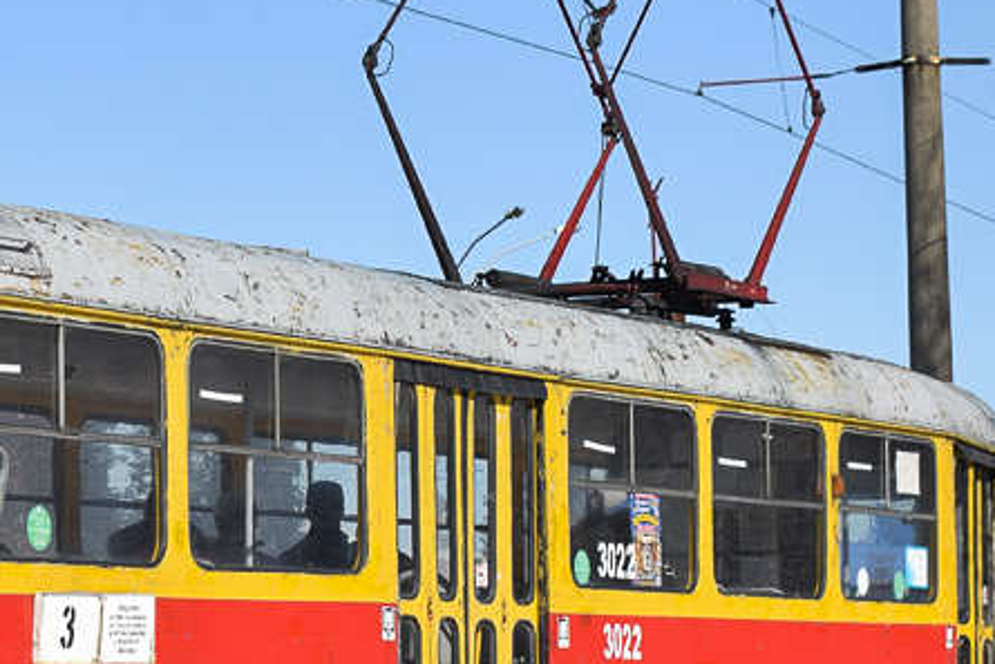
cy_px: 418
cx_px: 36
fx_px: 3465
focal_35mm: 125
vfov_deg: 10.9
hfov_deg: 16.1
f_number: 7.1
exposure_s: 1/1000
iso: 100
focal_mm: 31
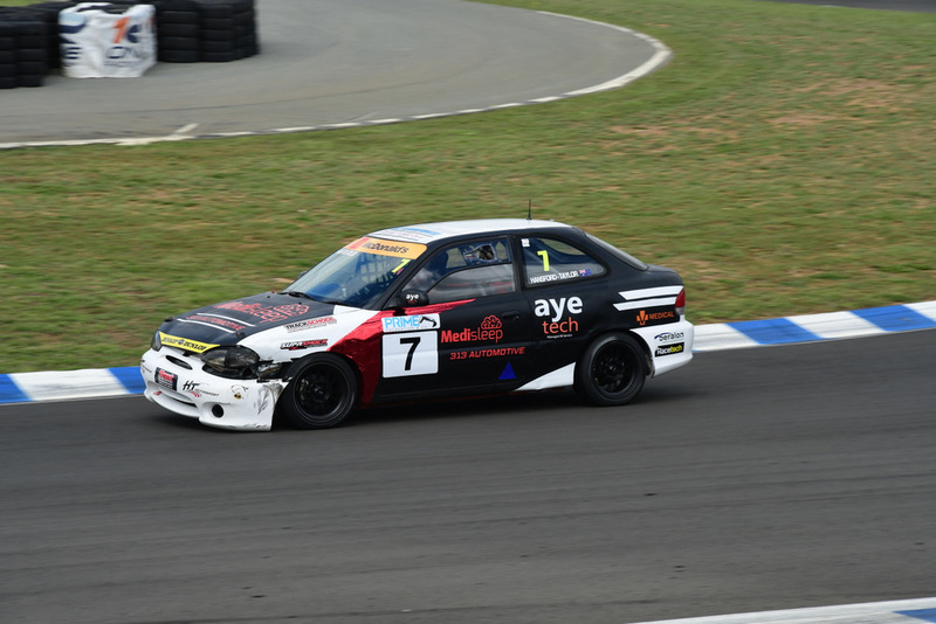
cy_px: 312
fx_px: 3121
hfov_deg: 17.1
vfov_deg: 11.4
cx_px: 468
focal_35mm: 120
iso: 200
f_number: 8
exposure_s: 1/400
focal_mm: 80
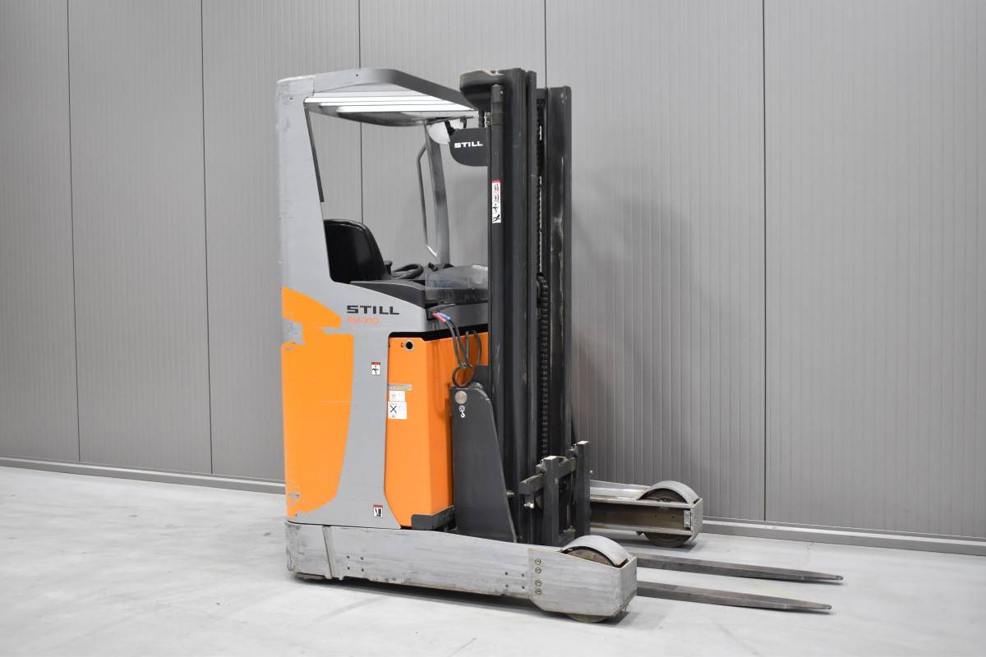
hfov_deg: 51.3
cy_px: 328
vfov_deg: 35.5
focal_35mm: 38
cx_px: 493
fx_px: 1027
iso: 1600
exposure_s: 1/50
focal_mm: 25
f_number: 4.5
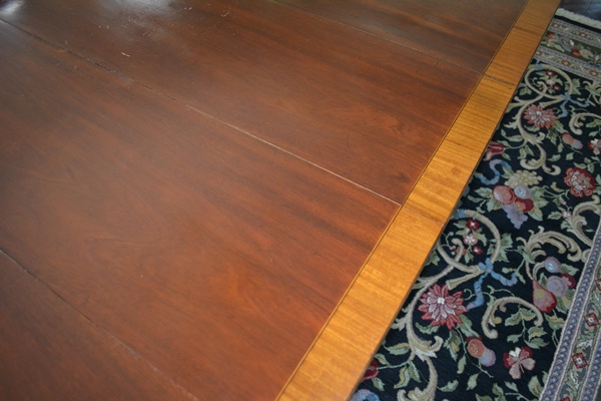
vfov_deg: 47.9
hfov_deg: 67.4
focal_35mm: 27
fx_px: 451
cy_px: 200
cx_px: 300
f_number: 3.5
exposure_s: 1/60
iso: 1100
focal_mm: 18
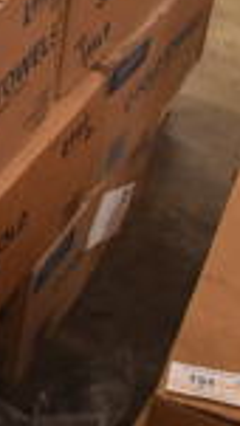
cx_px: -181
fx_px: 1018
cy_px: -1
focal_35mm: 90
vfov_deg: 22.7
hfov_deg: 12.4
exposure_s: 1/125
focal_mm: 18
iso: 1600
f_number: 3.5
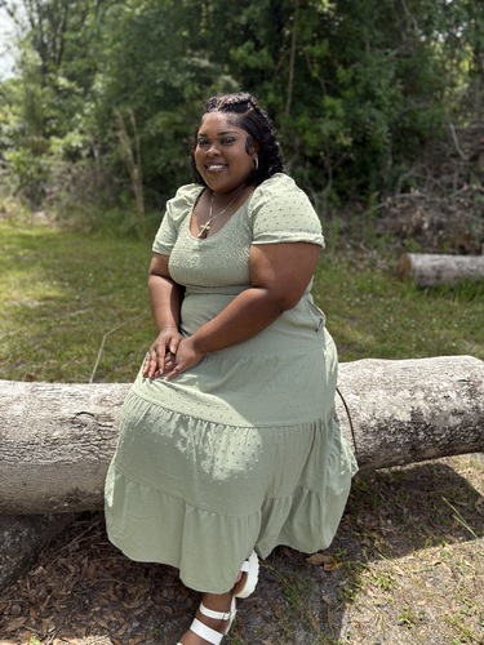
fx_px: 485
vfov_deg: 67.3
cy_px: 322
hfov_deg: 53.1
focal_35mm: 26
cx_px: 242
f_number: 1.6
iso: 50
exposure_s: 1/1032
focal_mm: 5.96
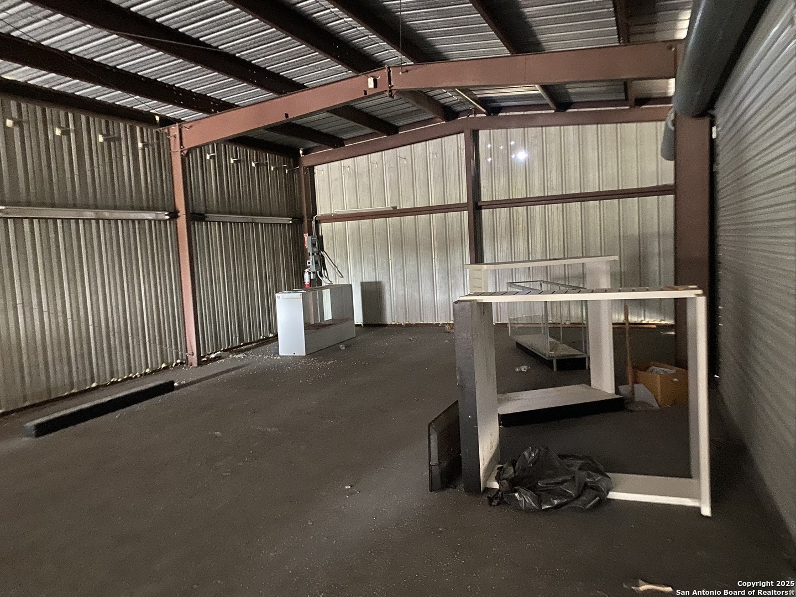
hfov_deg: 67.3
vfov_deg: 53.1
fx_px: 598
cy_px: 298
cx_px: 398
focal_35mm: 26
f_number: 1.8
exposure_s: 1/10
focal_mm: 4.25
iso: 500
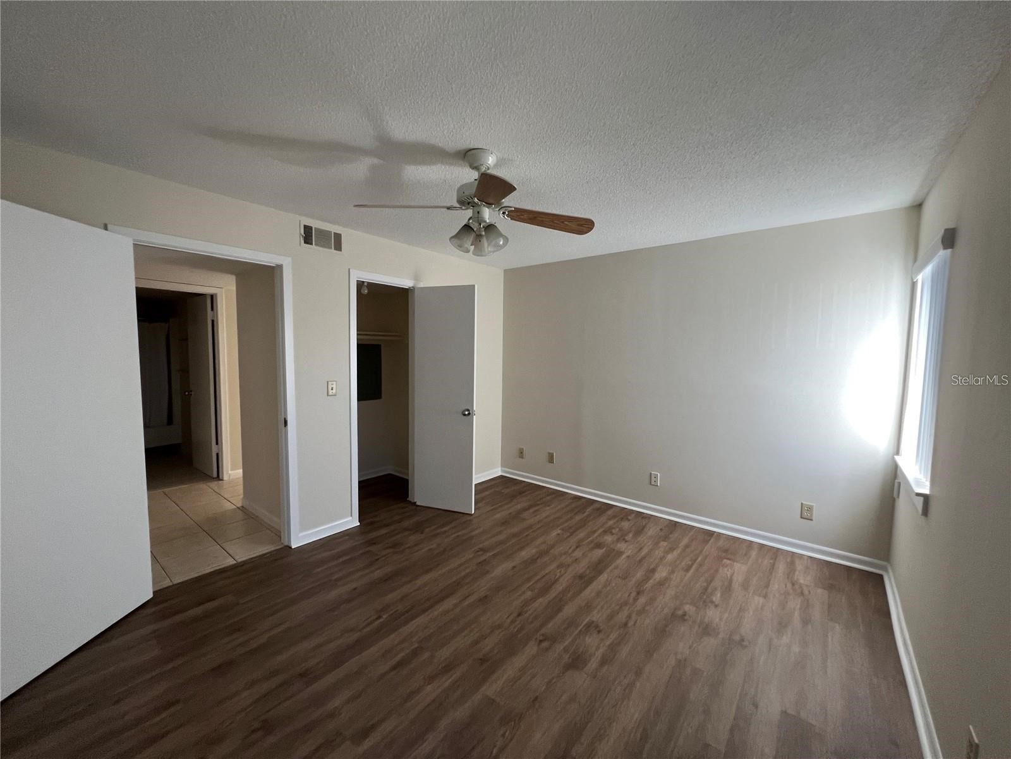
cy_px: 380
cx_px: 506
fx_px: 380
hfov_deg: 106.2
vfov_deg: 89.9
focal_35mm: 13
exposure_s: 1/60
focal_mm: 1.57
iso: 200
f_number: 1.8
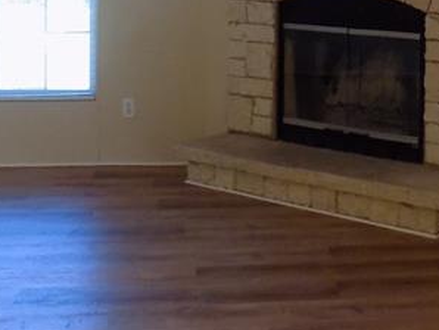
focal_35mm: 79
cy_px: -63
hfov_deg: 24.5
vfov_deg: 17.8
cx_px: 320
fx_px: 1003
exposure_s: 1/30
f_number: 3.1
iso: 220
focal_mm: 4
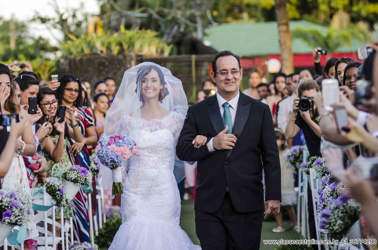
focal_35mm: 180
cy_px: 125
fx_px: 1886
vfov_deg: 7.6
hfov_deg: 11.4
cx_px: 189
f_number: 2.8
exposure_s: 1/160
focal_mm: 120
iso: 200
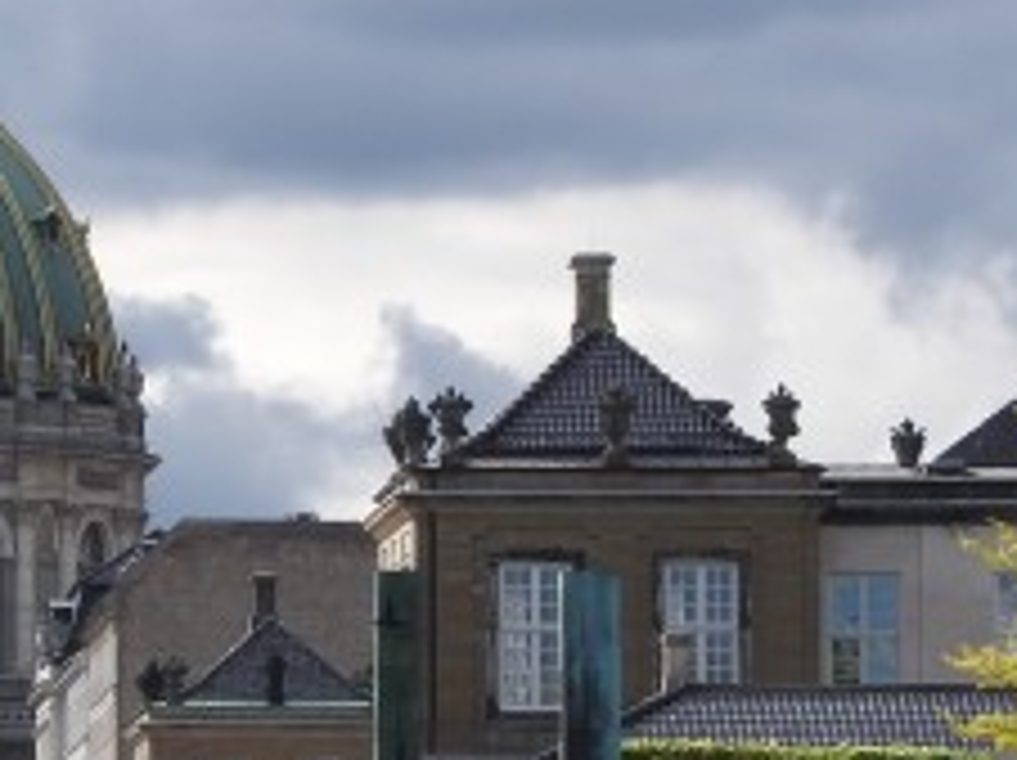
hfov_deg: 5.3
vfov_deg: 4.0
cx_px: -148
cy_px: 162
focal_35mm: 372
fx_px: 10918
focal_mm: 18.8
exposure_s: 1/640
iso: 100
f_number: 4.8
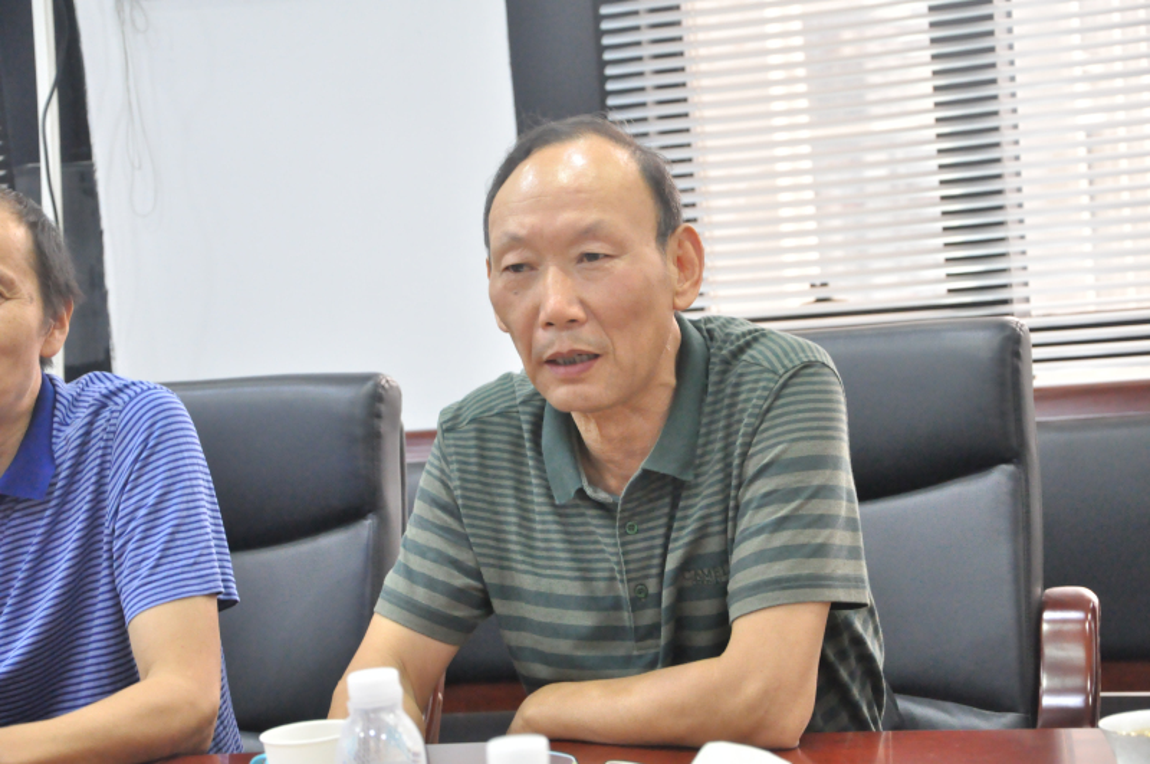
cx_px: 575
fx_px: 2775
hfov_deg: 23.4
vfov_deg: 15.7
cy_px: 382
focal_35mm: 87
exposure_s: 1/50
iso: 2800
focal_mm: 58
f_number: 5.6
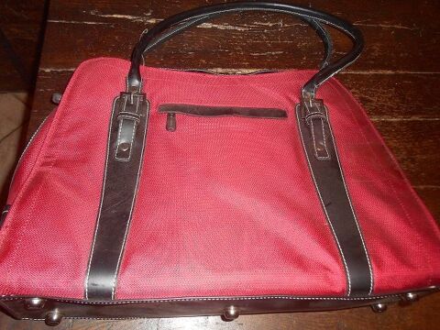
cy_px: 165
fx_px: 330
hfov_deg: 67.3
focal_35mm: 26
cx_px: 220
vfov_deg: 53.1
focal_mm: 4.7
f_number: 3.4
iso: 200
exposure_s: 1/25
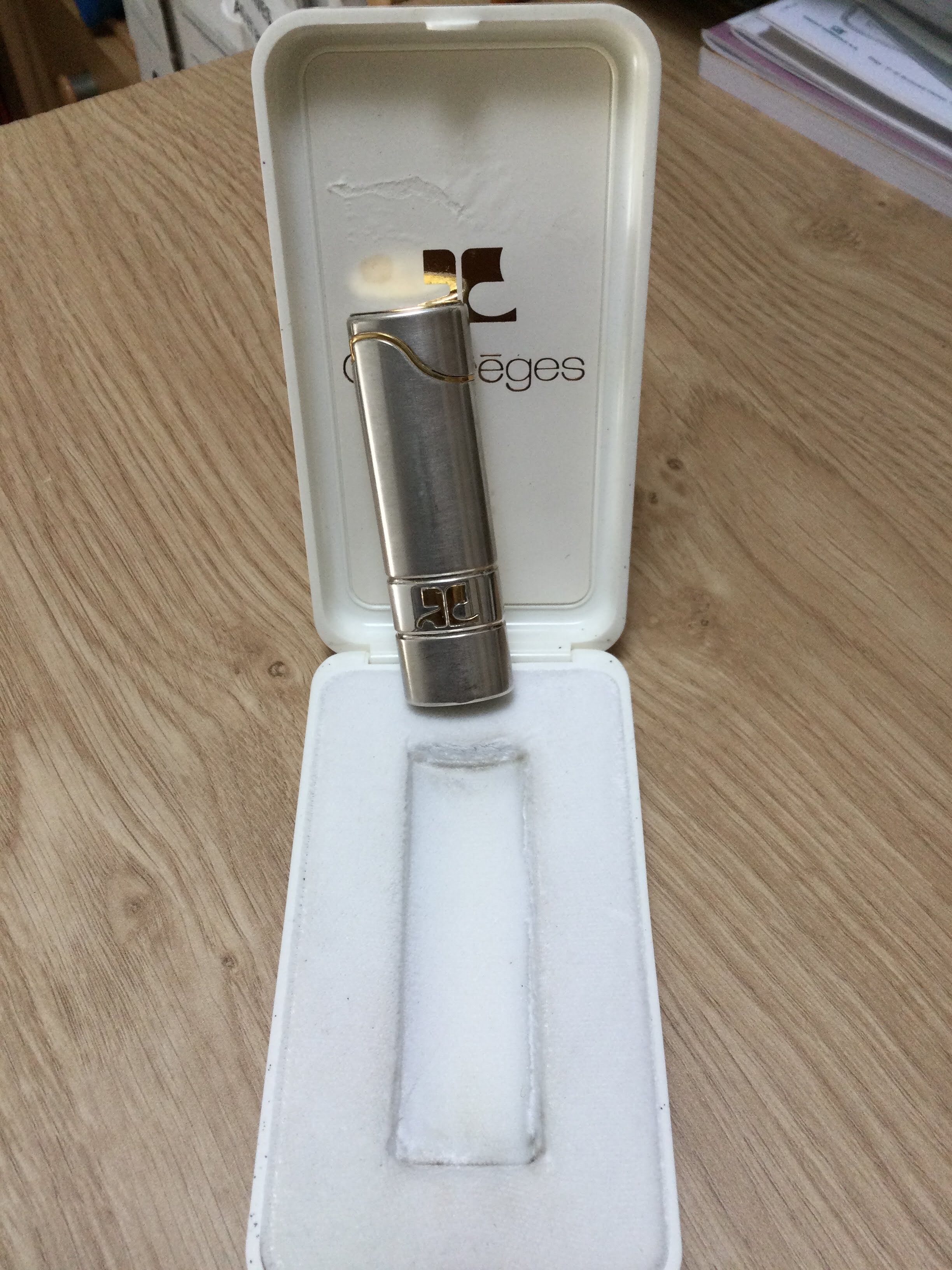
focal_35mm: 31
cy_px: 635
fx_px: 1137
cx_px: 476
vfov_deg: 58.4
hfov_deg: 45.4
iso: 25
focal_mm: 3.3
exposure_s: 1/33
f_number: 2.4
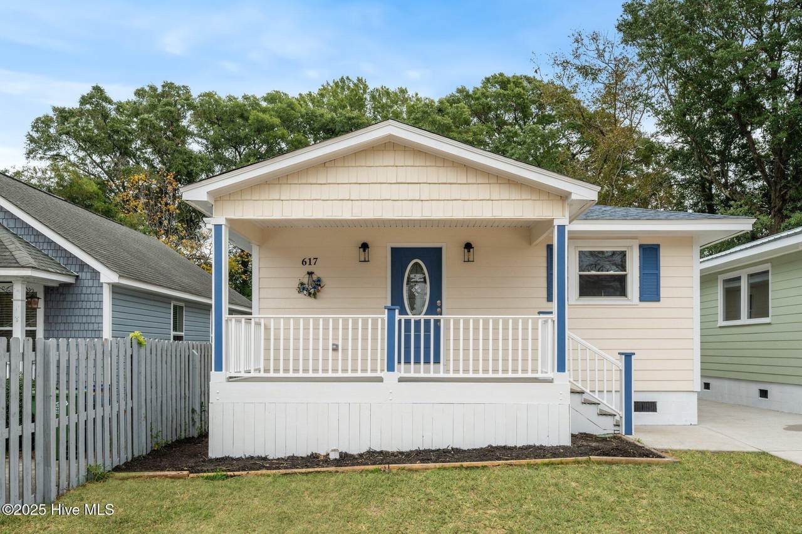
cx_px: 401
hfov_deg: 66.4
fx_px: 613
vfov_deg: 47.1
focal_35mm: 28
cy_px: 267
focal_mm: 27.5
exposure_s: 1/50
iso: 100
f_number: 11
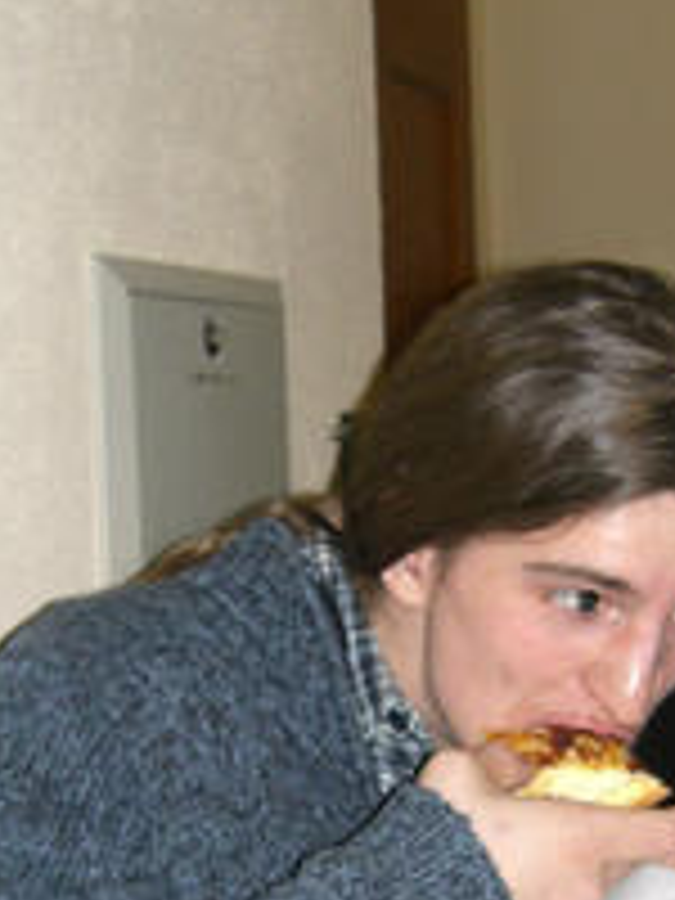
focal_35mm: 91
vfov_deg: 21.3
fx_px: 2366
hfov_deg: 16.2
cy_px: 734
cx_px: 360
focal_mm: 6.3
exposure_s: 1/60
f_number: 3.1
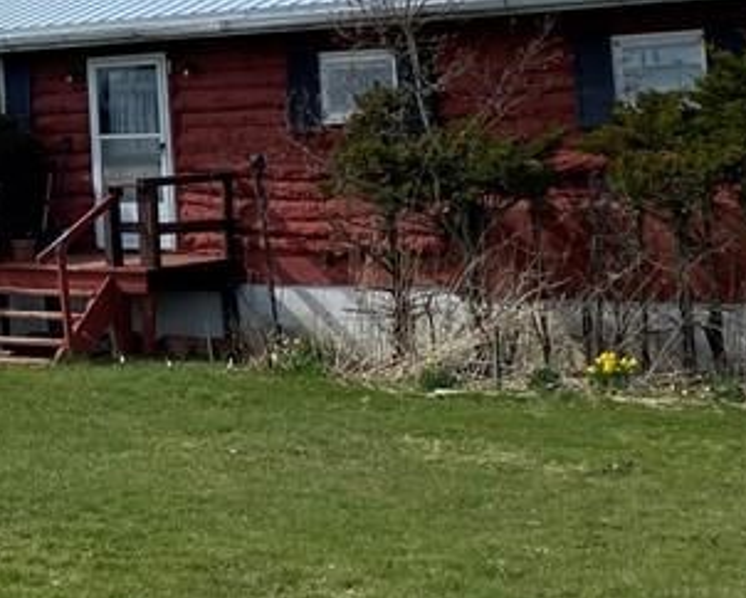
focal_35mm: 86
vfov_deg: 17.5
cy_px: -5
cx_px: -89
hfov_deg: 21.0
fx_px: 1900
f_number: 1.8
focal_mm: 4.25
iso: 32
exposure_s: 1/4630
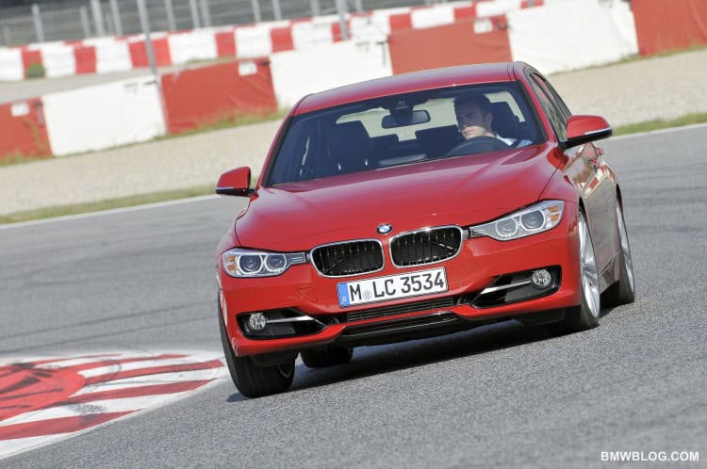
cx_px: 354
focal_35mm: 300
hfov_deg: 6.9
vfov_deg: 4.6
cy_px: 234
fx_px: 5884
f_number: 5.6
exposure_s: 1/1000
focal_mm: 200
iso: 200
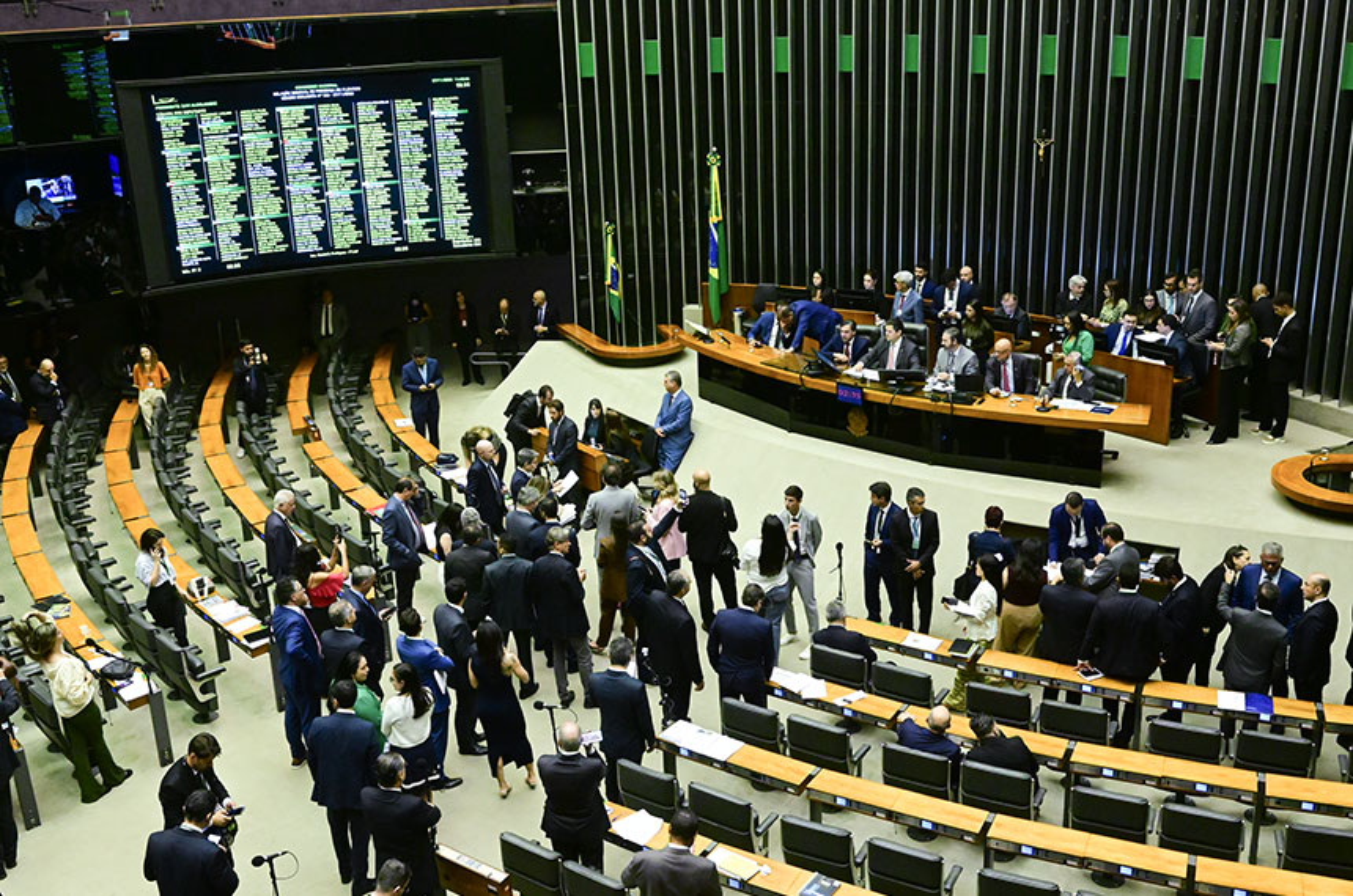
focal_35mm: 36
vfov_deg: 36.7
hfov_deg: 53.2
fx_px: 1350
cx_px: 676
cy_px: 448
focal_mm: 24
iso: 5000
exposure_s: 1/100
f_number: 5
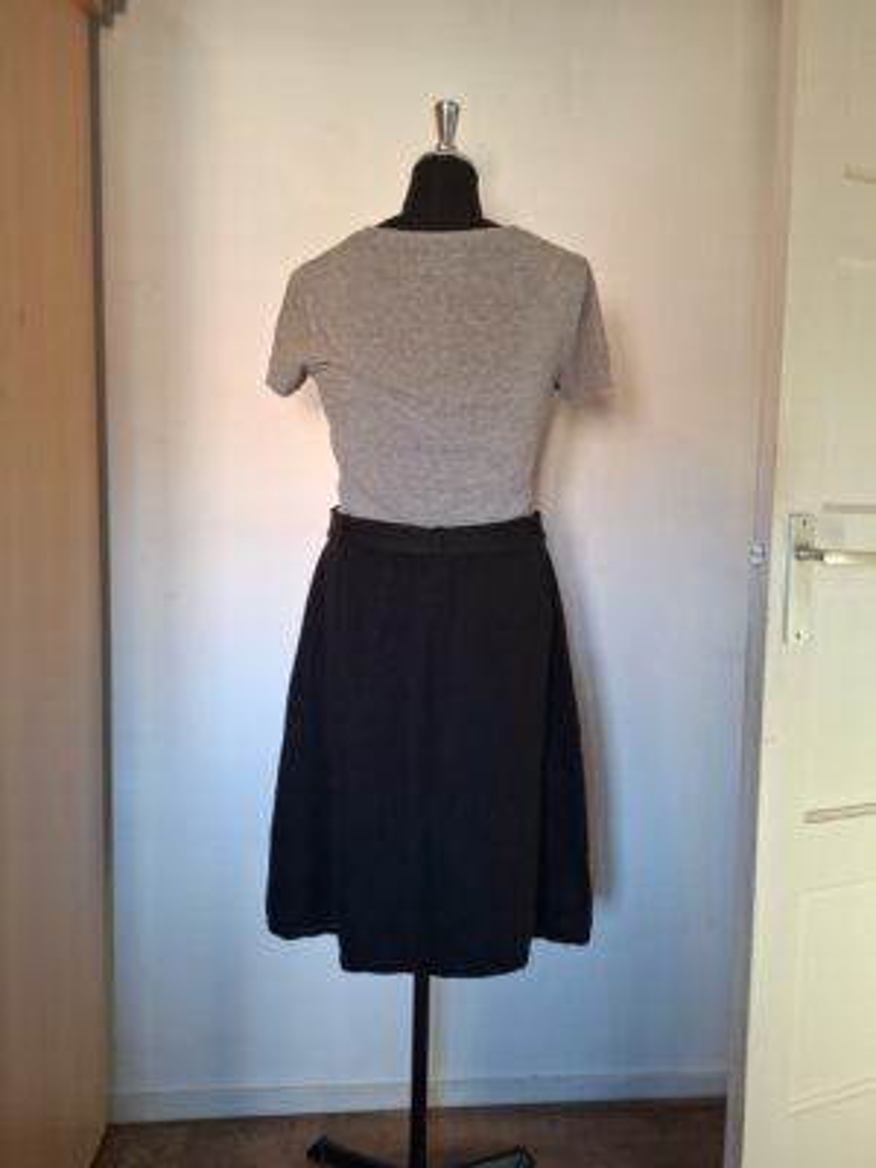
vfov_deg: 73.9
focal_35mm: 23
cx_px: 438
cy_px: 584
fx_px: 776
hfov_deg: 58.9
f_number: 1.8
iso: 200
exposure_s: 1/50
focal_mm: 5.54
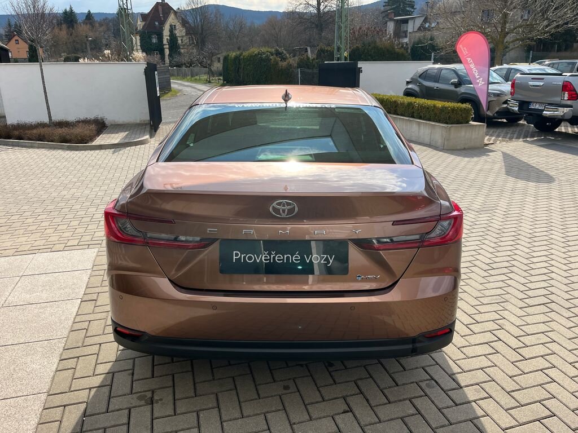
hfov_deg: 67.3
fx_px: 434
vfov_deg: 53.1
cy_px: 216
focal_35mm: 26
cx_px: 289
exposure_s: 1/2268
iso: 50
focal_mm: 5.1
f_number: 1.6
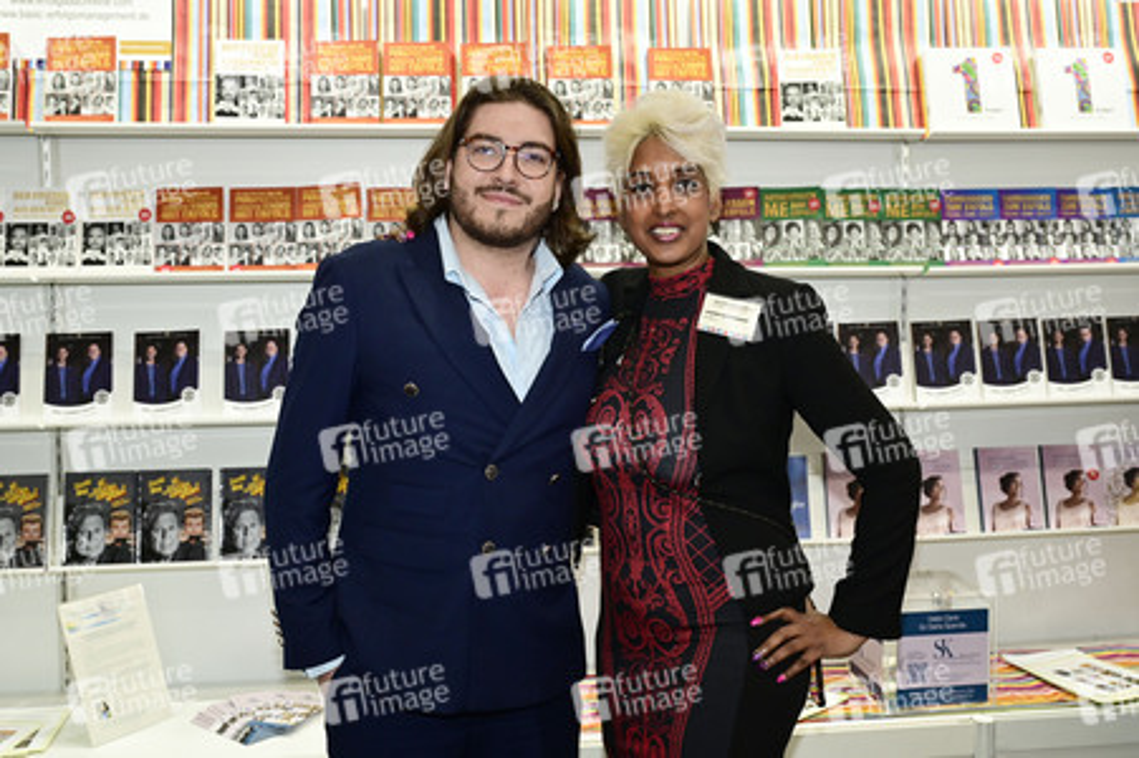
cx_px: 570
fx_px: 1170
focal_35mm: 37
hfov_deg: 51.9
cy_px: 379
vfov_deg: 35.9
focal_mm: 37
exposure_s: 1/200
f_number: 5
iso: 1600
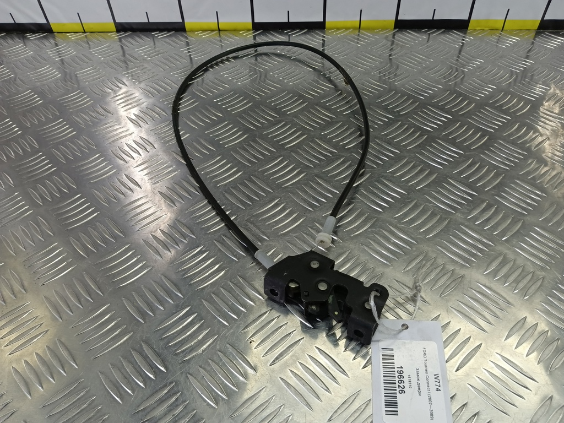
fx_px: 375
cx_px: 282
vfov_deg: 58.9
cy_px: 212
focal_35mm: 23
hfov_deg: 73.9
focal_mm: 4.11
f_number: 1.6
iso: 153
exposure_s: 1/100
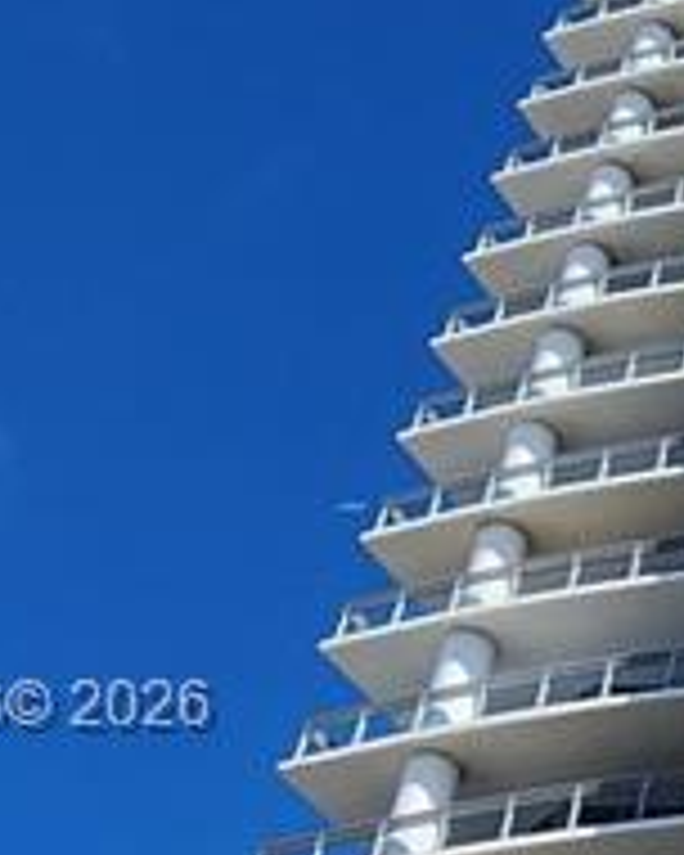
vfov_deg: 23.4
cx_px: 1404
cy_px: 711
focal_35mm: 80
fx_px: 2024
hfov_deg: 15.2
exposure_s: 1/2500
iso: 50
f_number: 2.2
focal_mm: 2.2
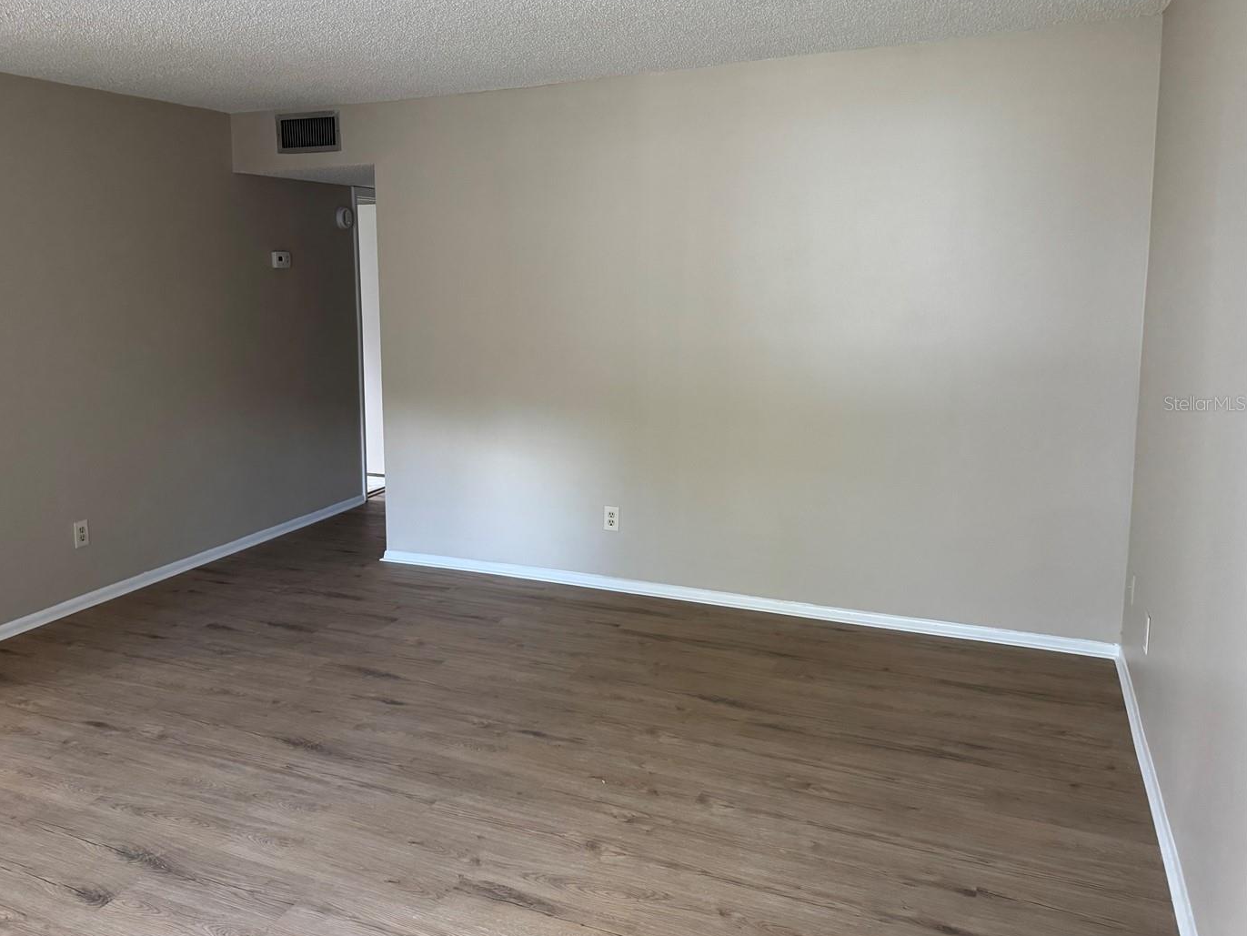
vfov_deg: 49.6
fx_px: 1009
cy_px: 403
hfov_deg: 63.1
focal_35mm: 28
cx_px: 522
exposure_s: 1/60
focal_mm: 6.76
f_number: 1.78
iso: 500
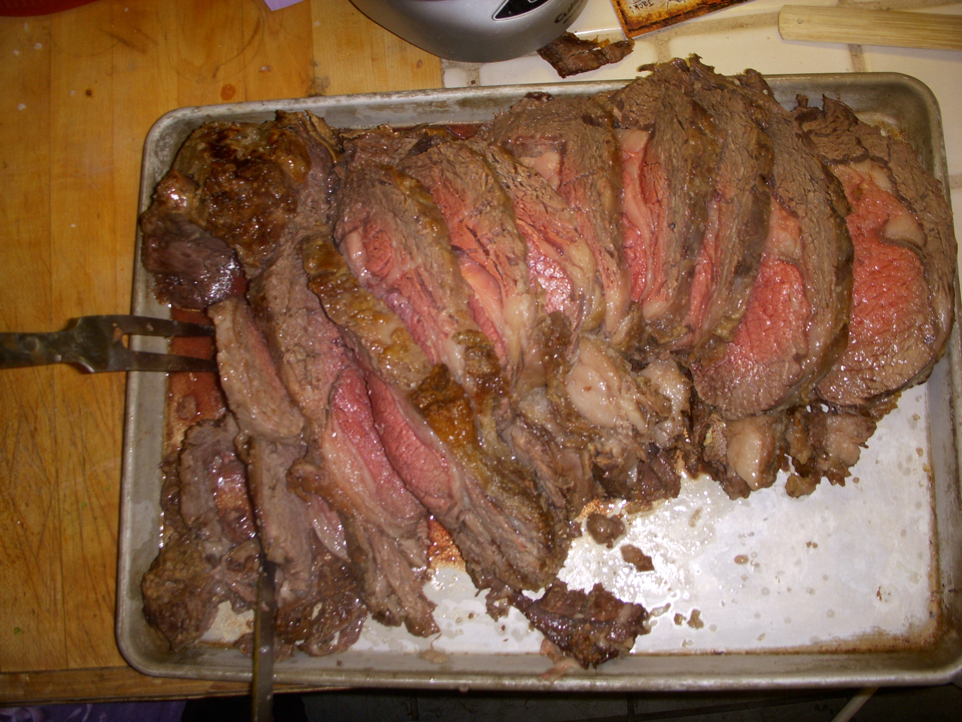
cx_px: 481
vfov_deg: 37.7
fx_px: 1056
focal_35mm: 38
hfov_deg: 49.0
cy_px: 361
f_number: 3.3
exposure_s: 1/30
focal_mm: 6.3
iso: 100
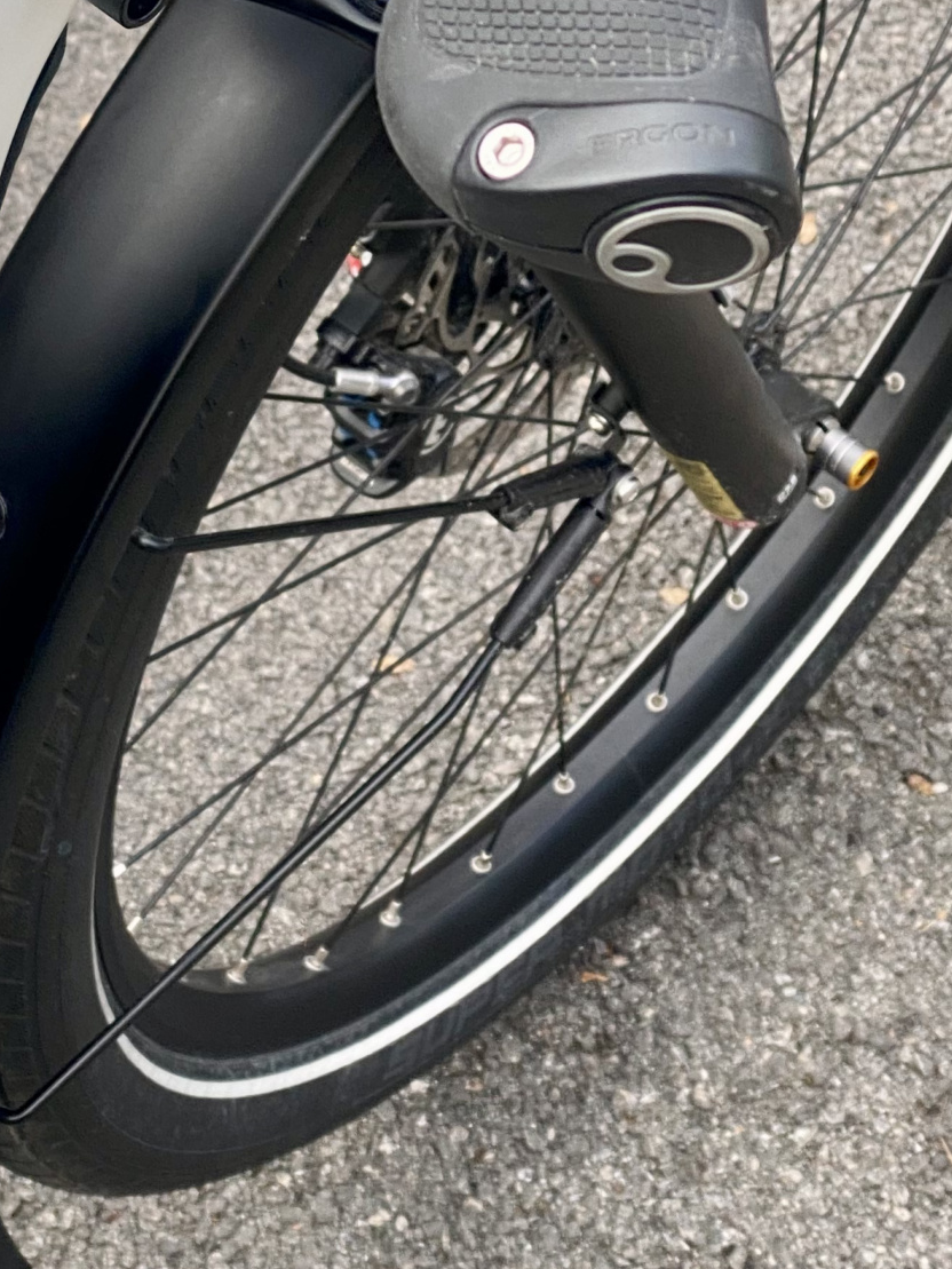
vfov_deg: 16.0
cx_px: 261
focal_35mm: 120
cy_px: -40
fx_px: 4399
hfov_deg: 12.3
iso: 20
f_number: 2
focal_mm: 6
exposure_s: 1/139
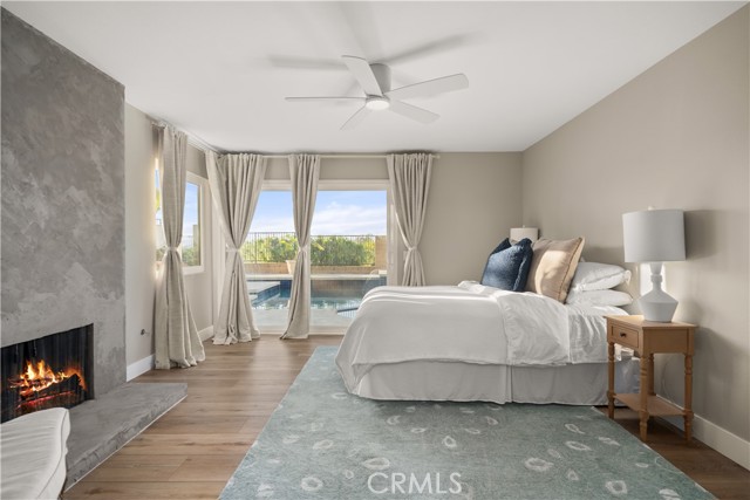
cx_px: 375
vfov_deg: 73.8
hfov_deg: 96.7
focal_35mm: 16
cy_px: 250
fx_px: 333
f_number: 5
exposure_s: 1/30
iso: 640
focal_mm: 16
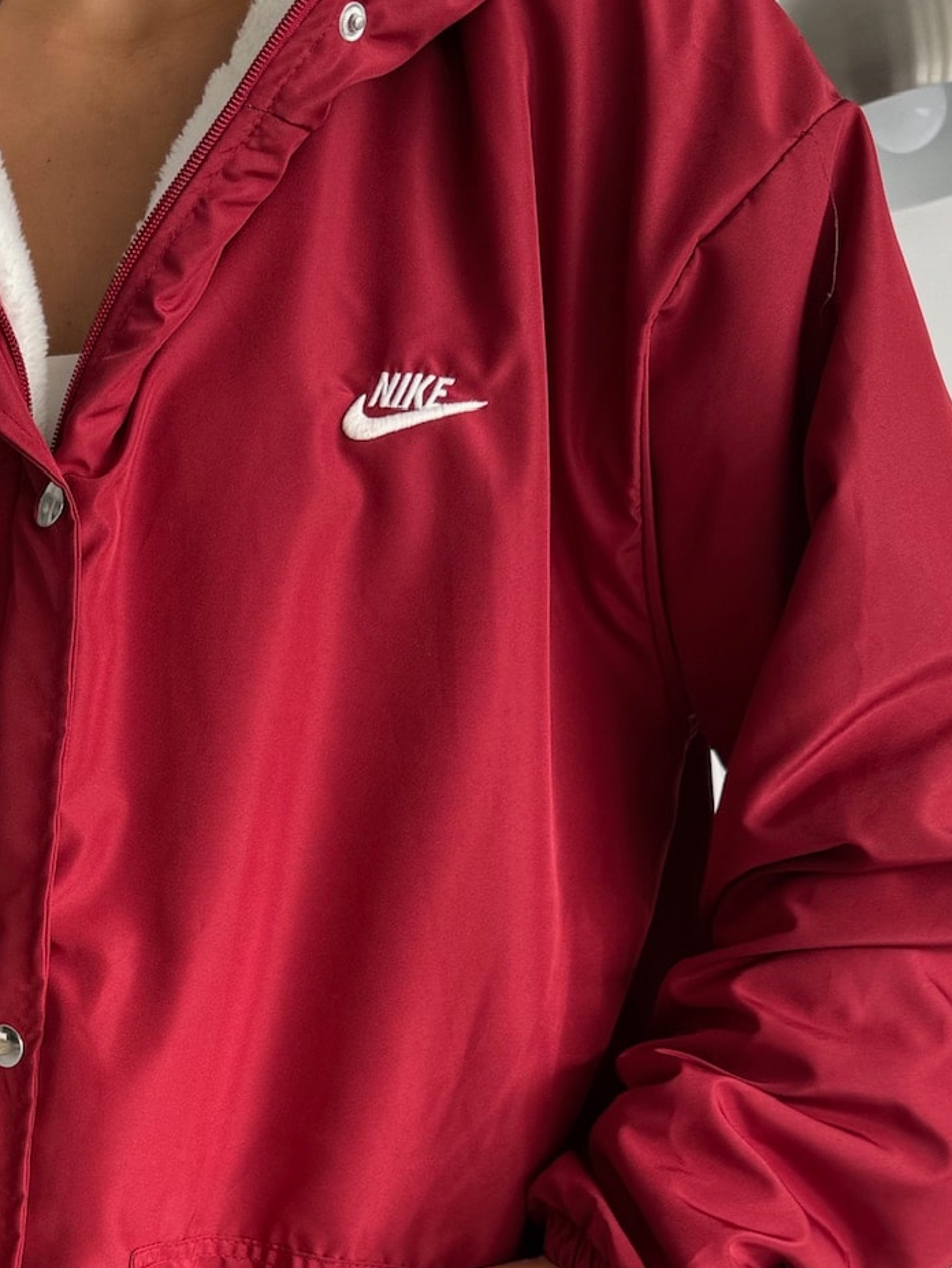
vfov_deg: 34.3
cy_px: 1124
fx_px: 1942
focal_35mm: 53
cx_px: 116
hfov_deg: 26.7
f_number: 1.78
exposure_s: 1/121
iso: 64
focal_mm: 6.76
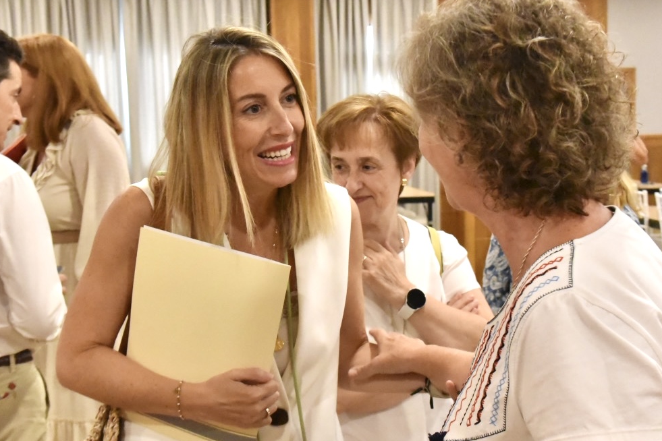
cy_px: 244
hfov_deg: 36.9
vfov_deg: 25.0
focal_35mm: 54
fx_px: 993
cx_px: 322
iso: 12800
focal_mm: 38
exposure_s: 1/125
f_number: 8
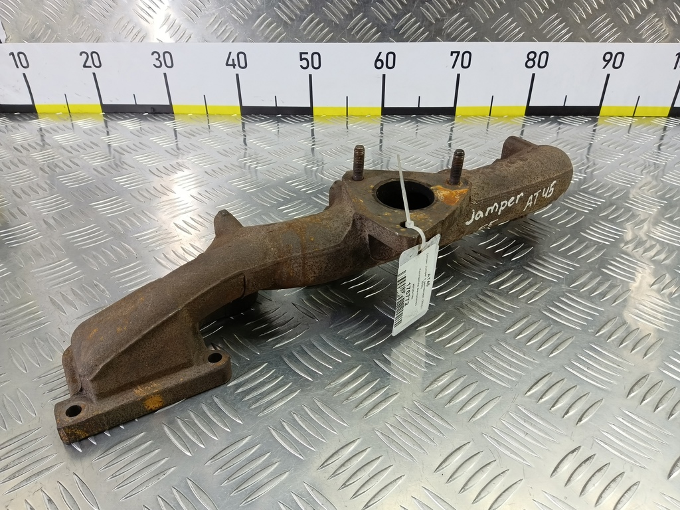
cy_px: 255
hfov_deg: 73.9
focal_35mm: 23
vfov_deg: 58.9
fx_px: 452
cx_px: 340
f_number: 1.6
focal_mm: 4.11
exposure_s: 1/50
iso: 143
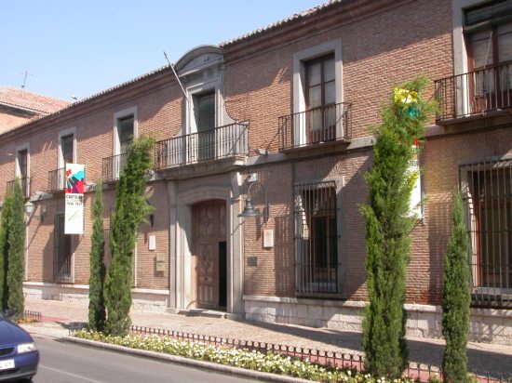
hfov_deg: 25.7
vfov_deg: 19.4
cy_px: 192
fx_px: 1124
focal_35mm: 76
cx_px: 256
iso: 100
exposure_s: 1/242
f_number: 6.2
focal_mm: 15.7
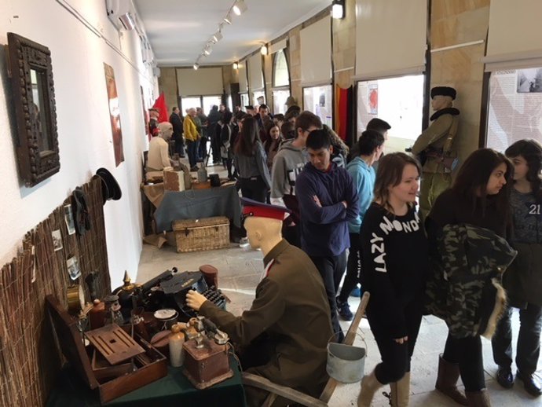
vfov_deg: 48.3
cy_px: 204
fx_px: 454
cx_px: 271
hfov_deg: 61.6
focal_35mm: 29
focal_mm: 4.15
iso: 40
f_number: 2.2
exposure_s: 1/33
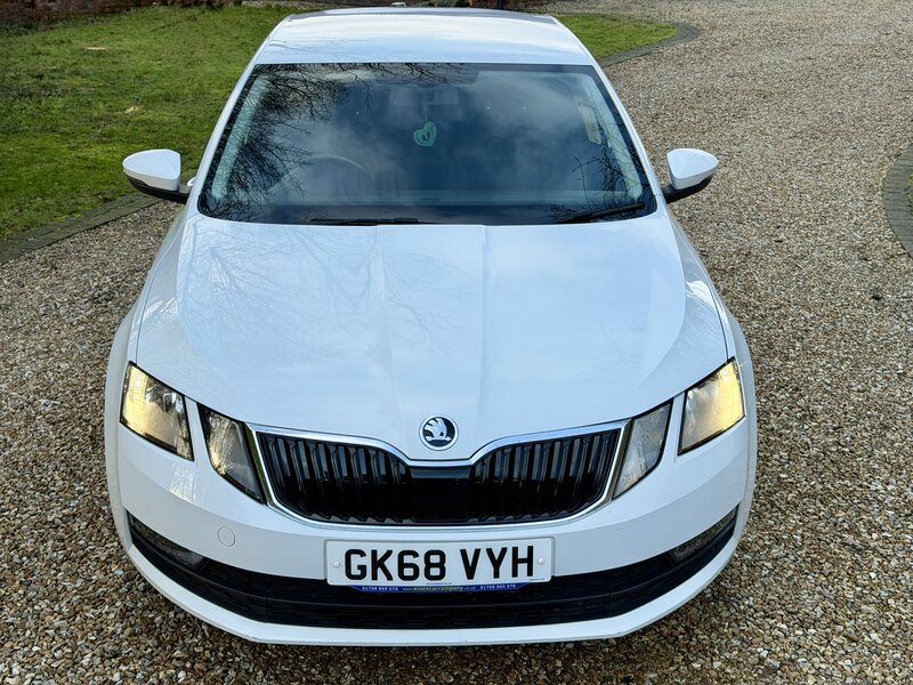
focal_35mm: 48
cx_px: 456
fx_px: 1266
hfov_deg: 39.7
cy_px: 342
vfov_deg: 30.3
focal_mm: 6.76
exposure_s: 1/499
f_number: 1.78
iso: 64
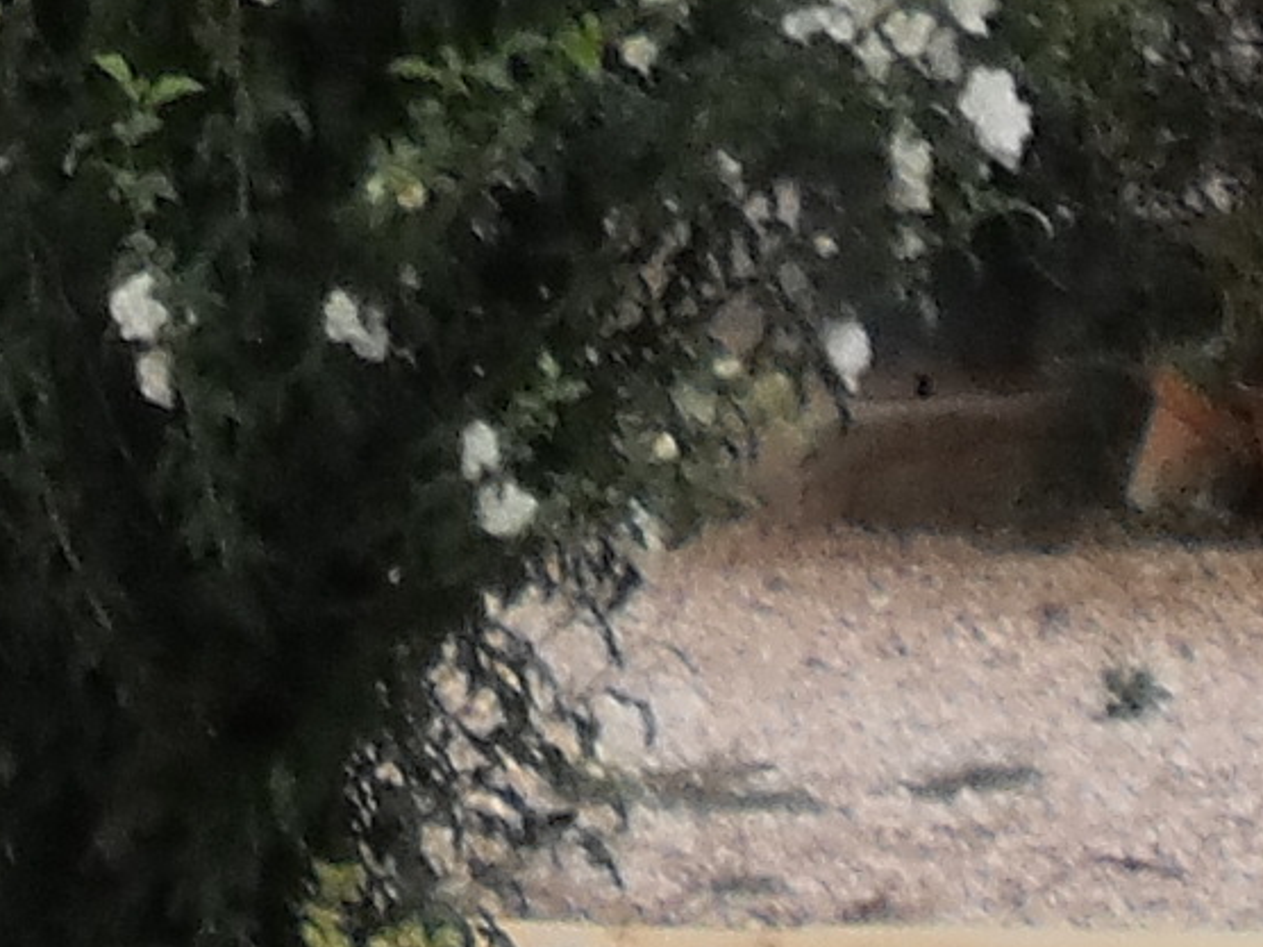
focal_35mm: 300
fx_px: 10946
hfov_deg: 6.5
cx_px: -843
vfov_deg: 4.7
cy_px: -2026
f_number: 3.5
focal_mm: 7.4
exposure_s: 1/60
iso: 100
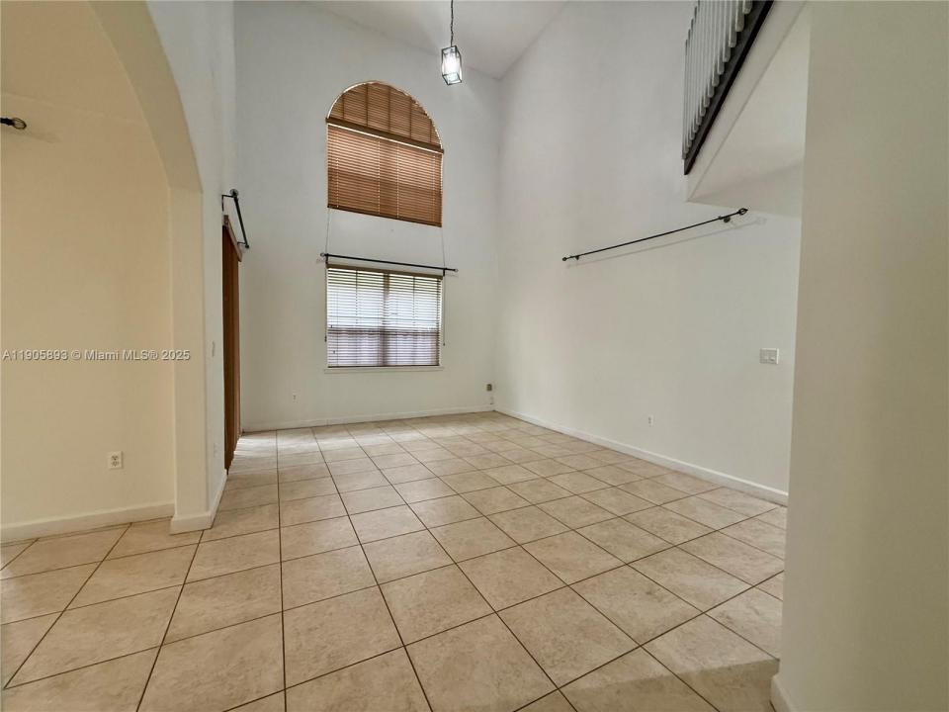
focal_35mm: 14
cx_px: 474
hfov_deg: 102.1
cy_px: 356
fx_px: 384
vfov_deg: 85.7
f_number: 2.2
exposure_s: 1/60
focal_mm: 2.22
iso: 200
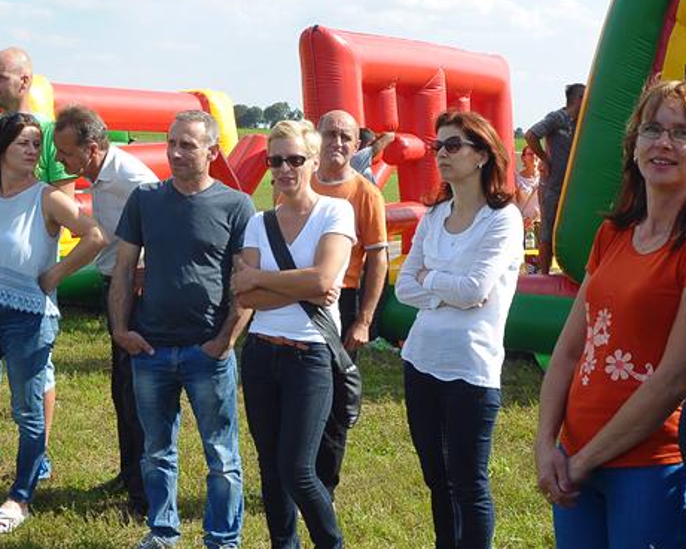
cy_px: 304
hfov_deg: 29.2
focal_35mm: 65
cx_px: 379
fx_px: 1317
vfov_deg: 23.5
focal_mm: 25
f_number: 10
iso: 400
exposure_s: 1/400
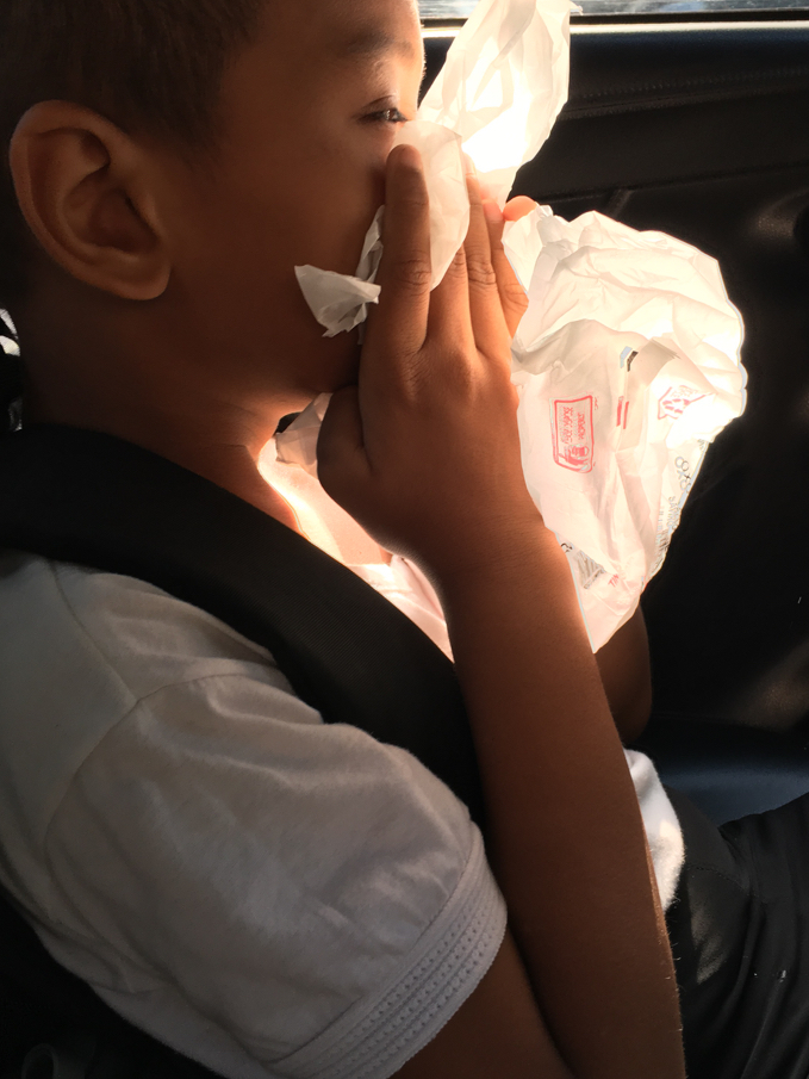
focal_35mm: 41
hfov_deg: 35.0
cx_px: 496
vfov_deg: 45.7
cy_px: 495
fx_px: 1277
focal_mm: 4.15
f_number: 2.2
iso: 32
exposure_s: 1/120
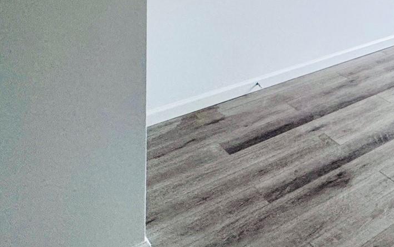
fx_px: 462
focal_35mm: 43
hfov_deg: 31.2
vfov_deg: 23.5
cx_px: 552
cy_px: -129
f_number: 2.2
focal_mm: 2.22
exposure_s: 1/99
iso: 200
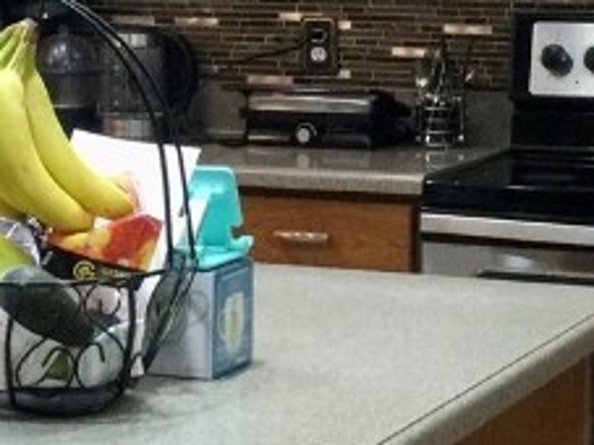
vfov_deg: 10.5
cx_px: 60
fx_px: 2401
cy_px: 76
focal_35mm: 140
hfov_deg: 14.0
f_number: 2.4
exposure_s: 1/30
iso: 100
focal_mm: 3.3
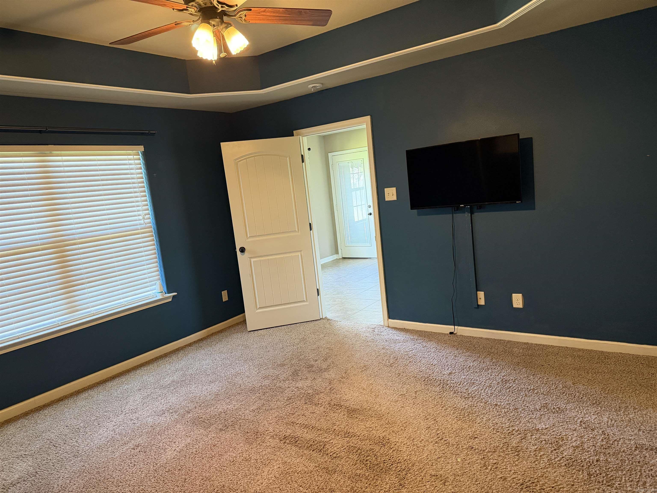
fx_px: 456
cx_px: 328
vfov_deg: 56.8
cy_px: 246
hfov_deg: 71.6
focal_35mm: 24
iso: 500
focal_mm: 6.76
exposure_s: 1/60
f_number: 1.78
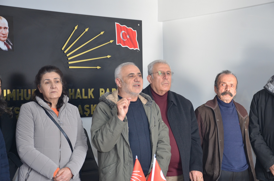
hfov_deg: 28.1
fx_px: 547
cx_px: 137
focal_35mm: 72
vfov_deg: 18.8
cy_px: 90
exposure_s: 1/60
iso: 720
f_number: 4.5
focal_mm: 48
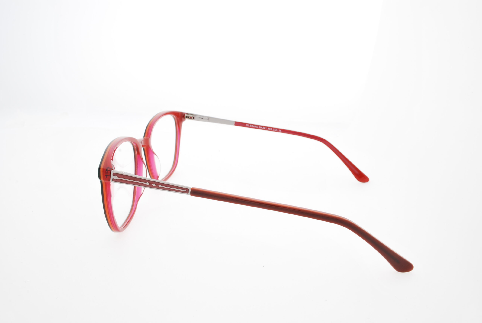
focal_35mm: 33
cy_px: 162
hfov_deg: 57.2
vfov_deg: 40.1
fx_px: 442
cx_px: 241
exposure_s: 1/20
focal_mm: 22
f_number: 20
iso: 100
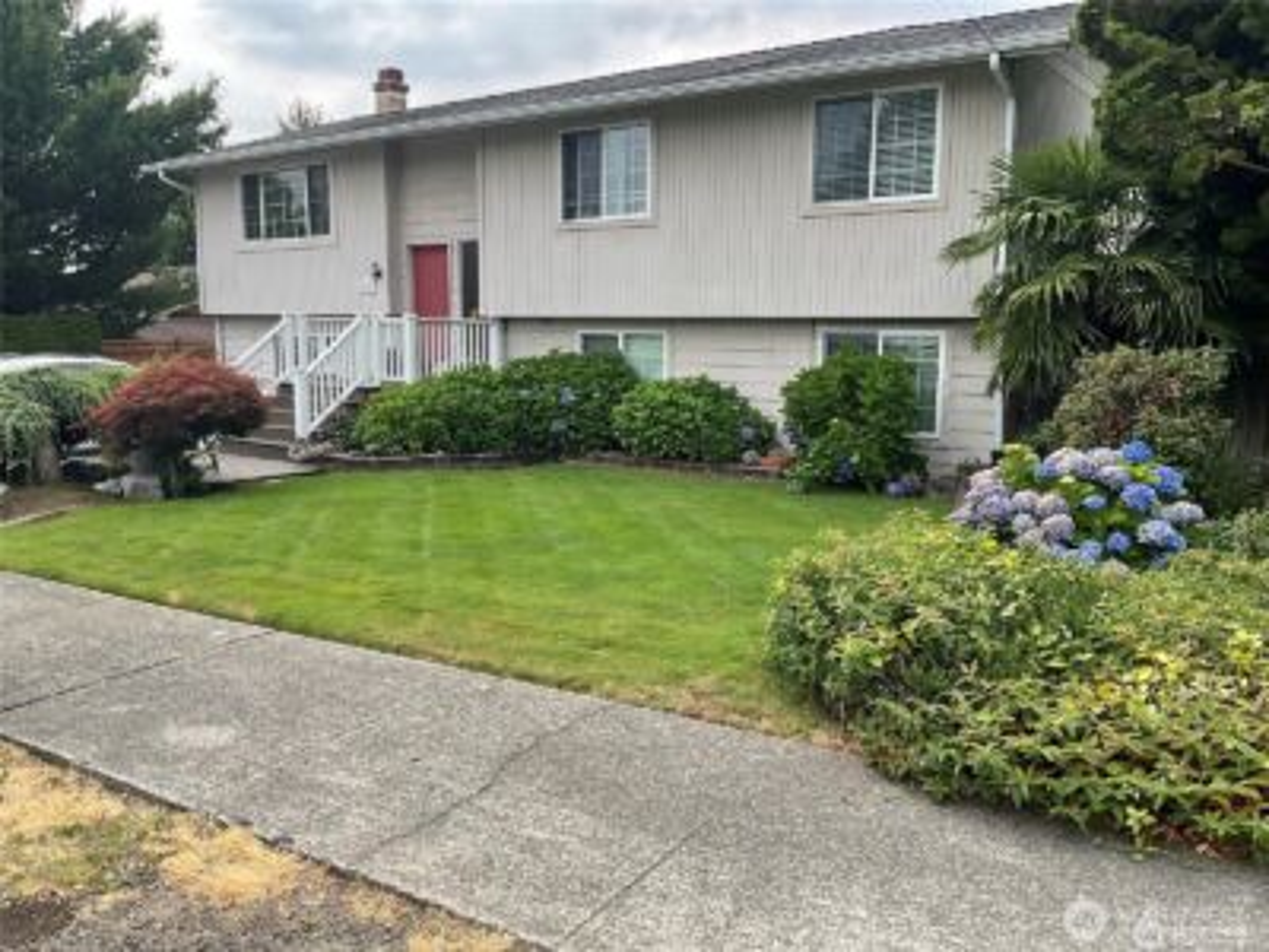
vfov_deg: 48.2
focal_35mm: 29
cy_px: 476
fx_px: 1063
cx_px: 634
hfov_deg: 61.7
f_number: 1.8
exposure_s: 1/759
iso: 16
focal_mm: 3
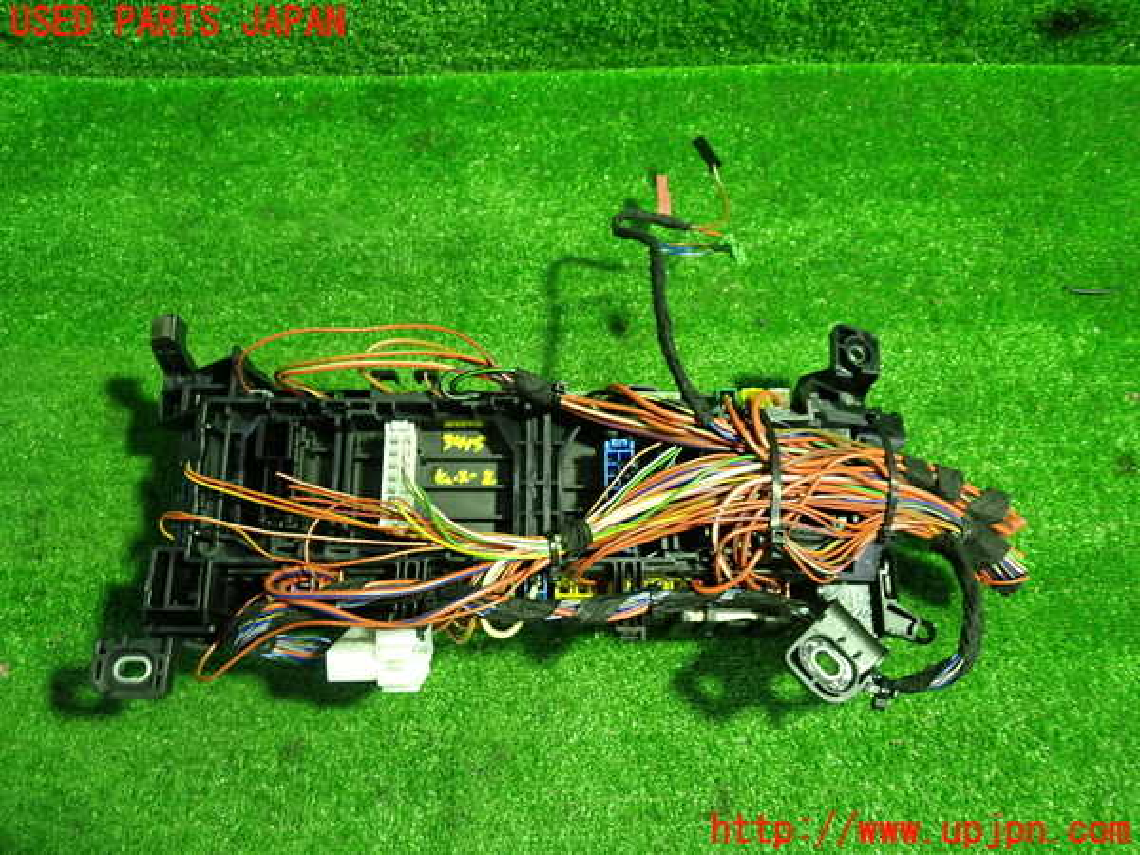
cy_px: 428
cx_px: 570
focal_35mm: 30
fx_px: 988
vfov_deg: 46.8
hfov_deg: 60.0
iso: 400
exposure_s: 1/30
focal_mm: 5.4
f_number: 2.3
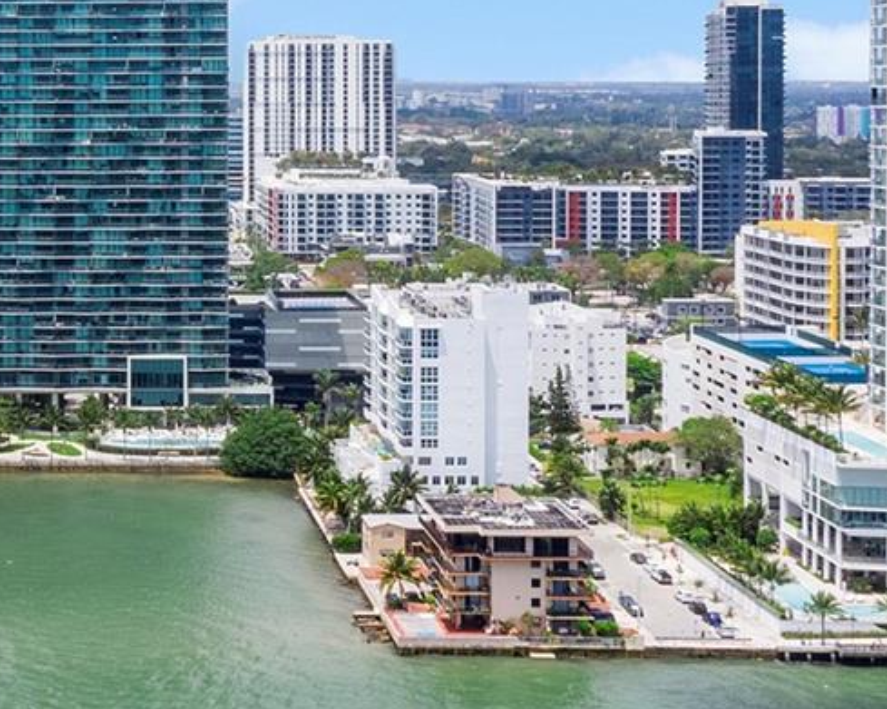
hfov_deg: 21.2
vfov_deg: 17.7
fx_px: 2257
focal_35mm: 86
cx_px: -58
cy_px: 144
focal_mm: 10.26
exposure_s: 1/120
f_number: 11
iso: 100
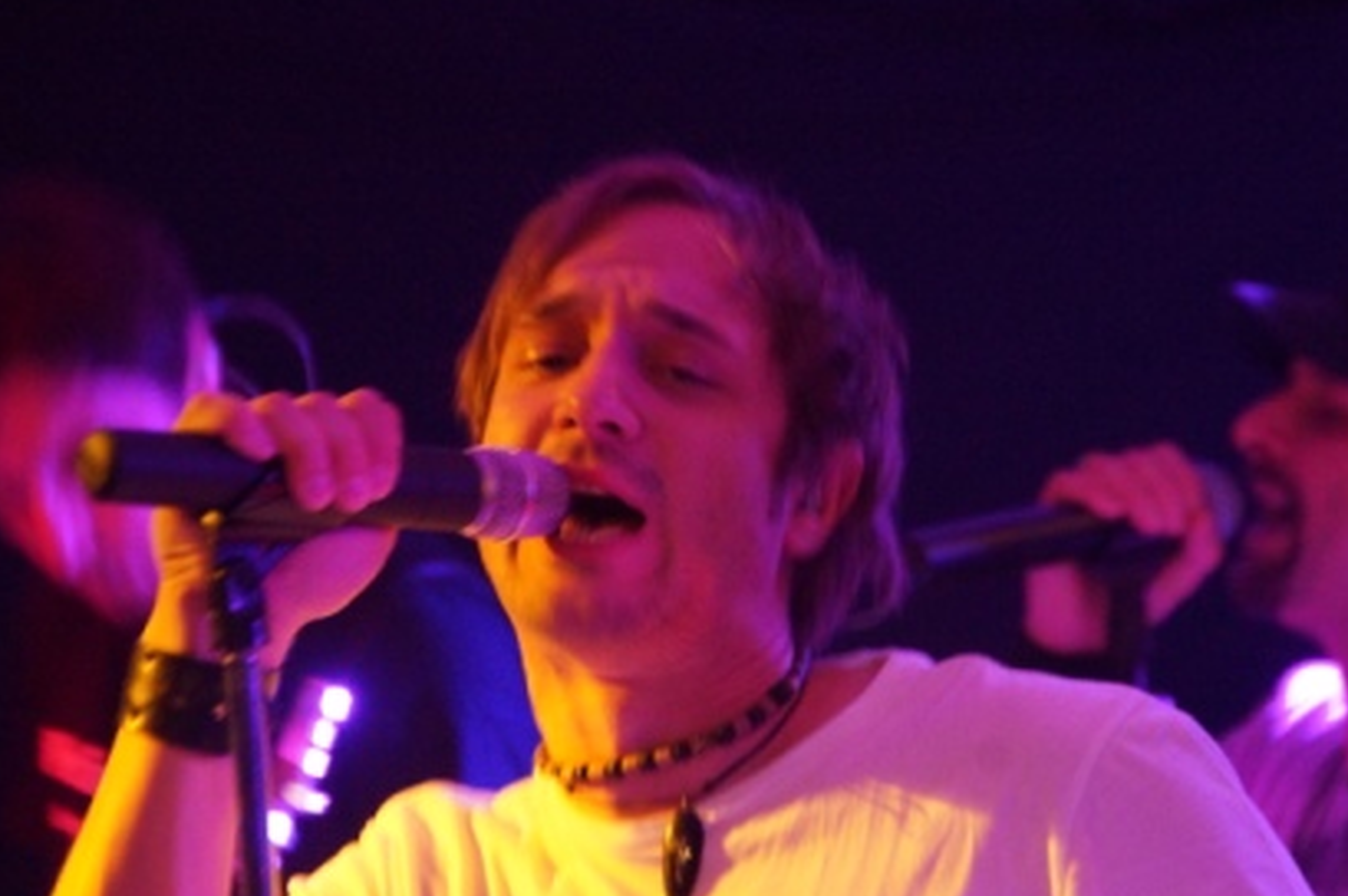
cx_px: 705
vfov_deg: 4.6
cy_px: 455
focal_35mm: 296
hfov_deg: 7.0
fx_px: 11074
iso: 3200
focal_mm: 180
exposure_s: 1/20
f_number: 6.3
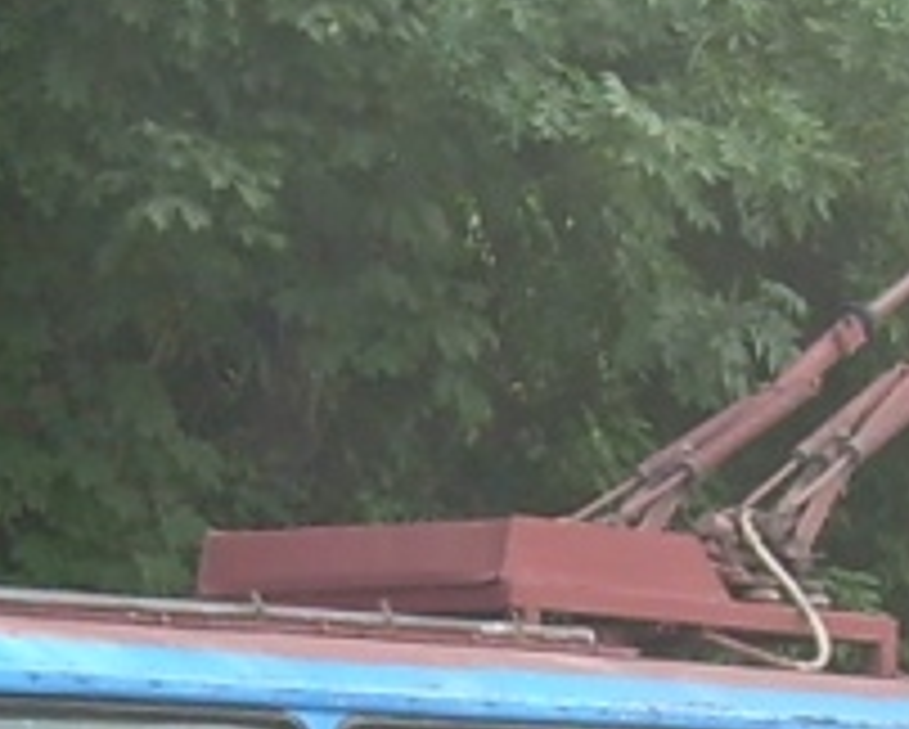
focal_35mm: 220
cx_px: 202
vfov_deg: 7.0
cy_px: 666
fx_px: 5924
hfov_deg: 8.8
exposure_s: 1/250
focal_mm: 6.3
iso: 50
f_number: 2.8
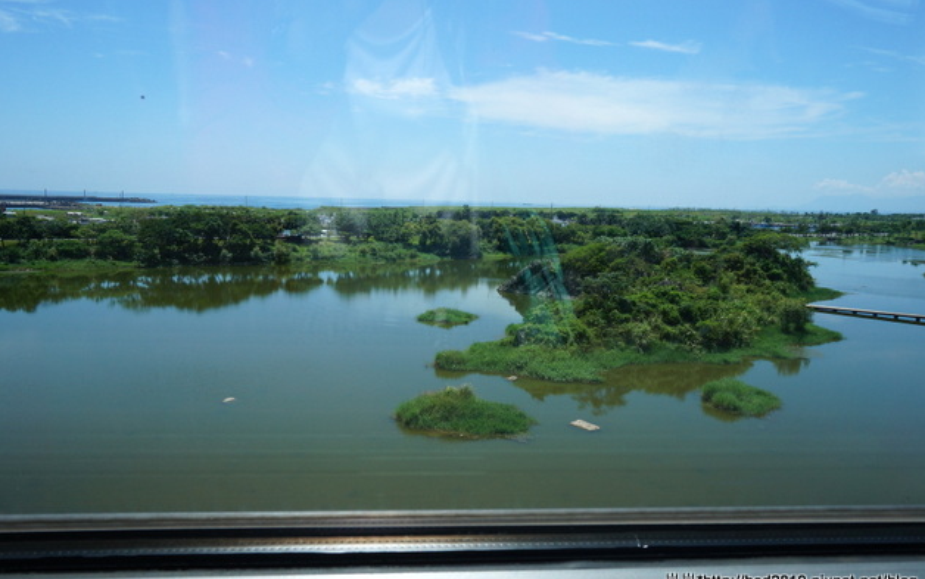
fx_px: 706
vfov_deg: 44.6
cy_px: 297
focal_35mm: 28
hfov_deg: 66.4
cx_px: 470
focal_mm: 18
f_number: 16
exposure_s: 1/125
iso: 200
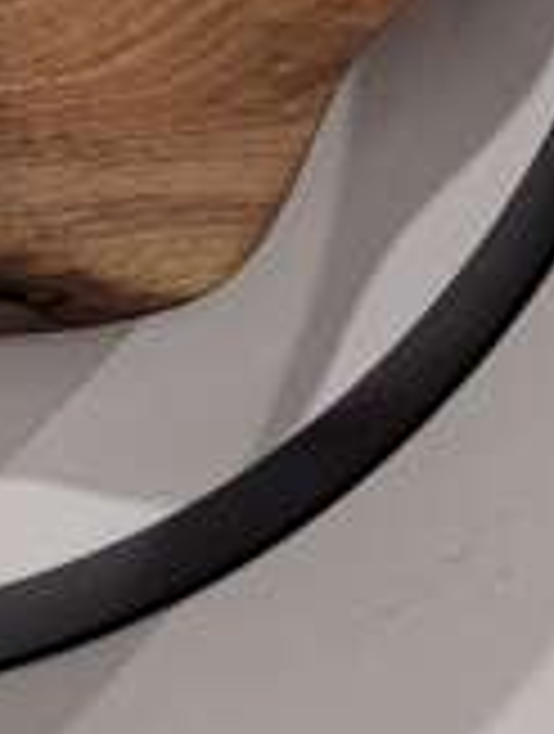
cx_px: -189
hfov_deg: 9.0
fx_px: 3465
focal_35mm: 163
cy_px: -374
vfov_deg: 11.6
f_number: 1.8
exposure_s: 1/100
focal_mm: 5.4
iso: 200
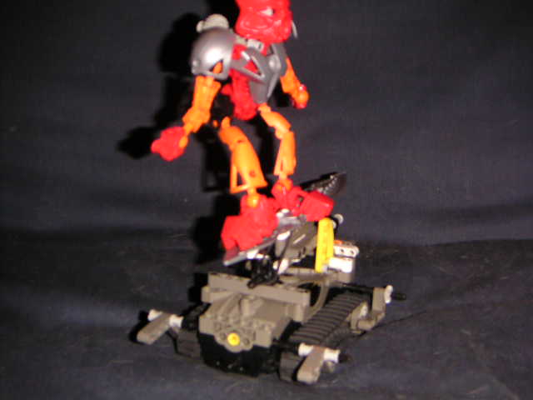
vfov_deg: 29.1
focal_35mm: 50
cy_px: 200
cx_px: 266
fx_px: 770
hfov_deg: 38.2
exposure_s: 1/45
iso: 200
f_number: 3.1
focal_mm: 6.6
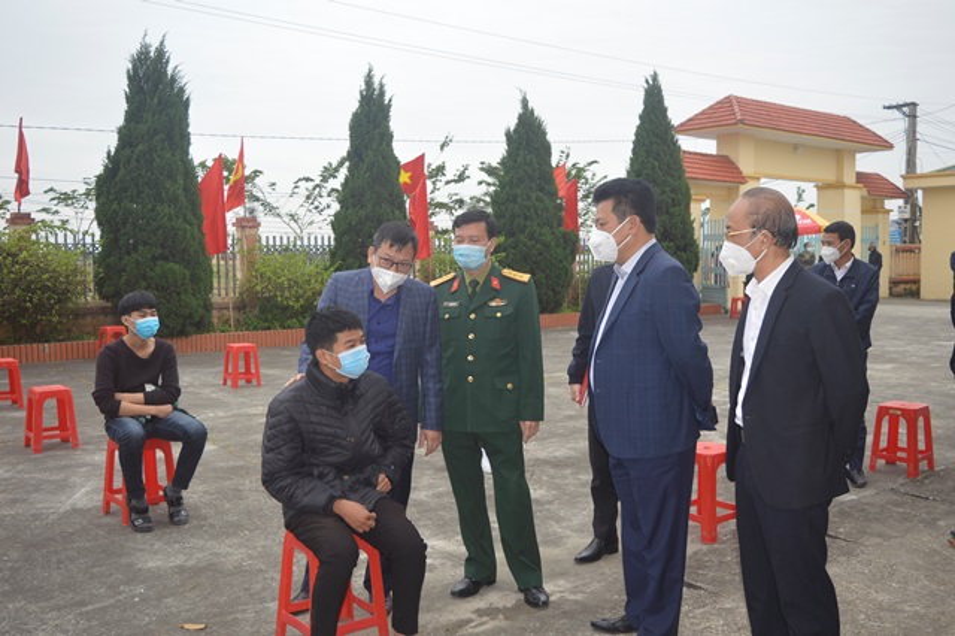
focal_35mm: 33
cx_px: 478
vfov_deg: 39.9
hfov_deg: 57.2
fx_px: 875
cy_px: 318
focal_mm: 22
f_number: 4
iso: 125
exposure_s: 1/125
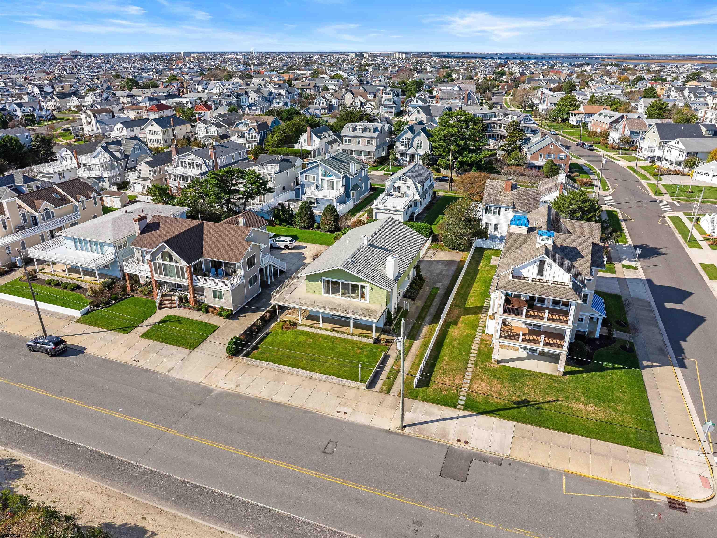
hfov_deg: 71.6
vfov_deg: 56.8
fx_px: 497
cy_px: 269
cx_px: 358
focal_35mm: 24
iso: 130
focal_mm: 12.29
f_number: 2.8
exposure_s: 1/240
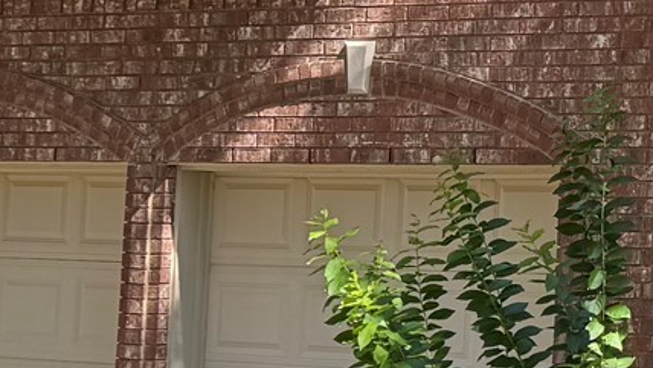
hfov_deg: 15.1
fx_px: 2165
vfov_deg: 9.6
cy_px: -60
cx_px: 1138
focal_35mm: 125
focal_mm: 6.76
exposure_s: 1/535
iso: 80
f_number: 1.78
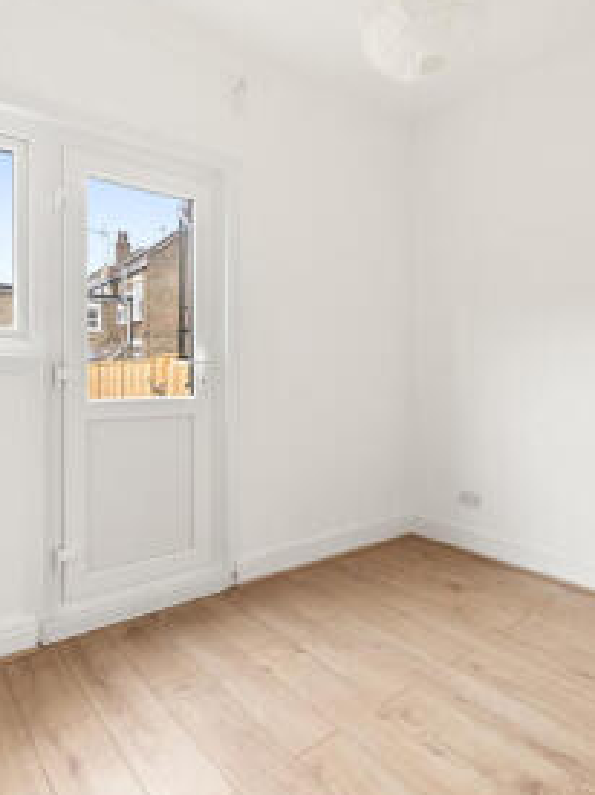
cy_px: 348
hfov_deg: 65.9
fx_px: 459
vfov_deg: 81.4
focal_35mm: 20
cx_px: 283
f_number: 8
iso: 1250
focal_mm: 12
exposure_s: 1/25
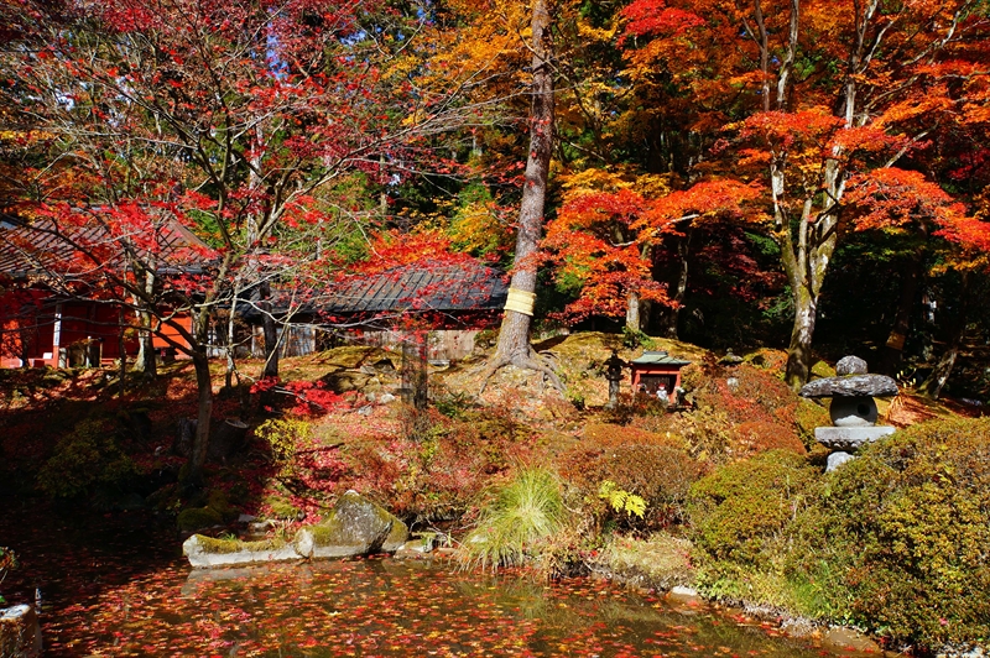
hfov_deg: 67.4
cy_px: 329
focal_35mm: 27
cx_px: 495
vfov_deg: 47.9
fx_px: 742
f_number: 10
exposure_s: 1/125
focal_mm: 18
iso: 100
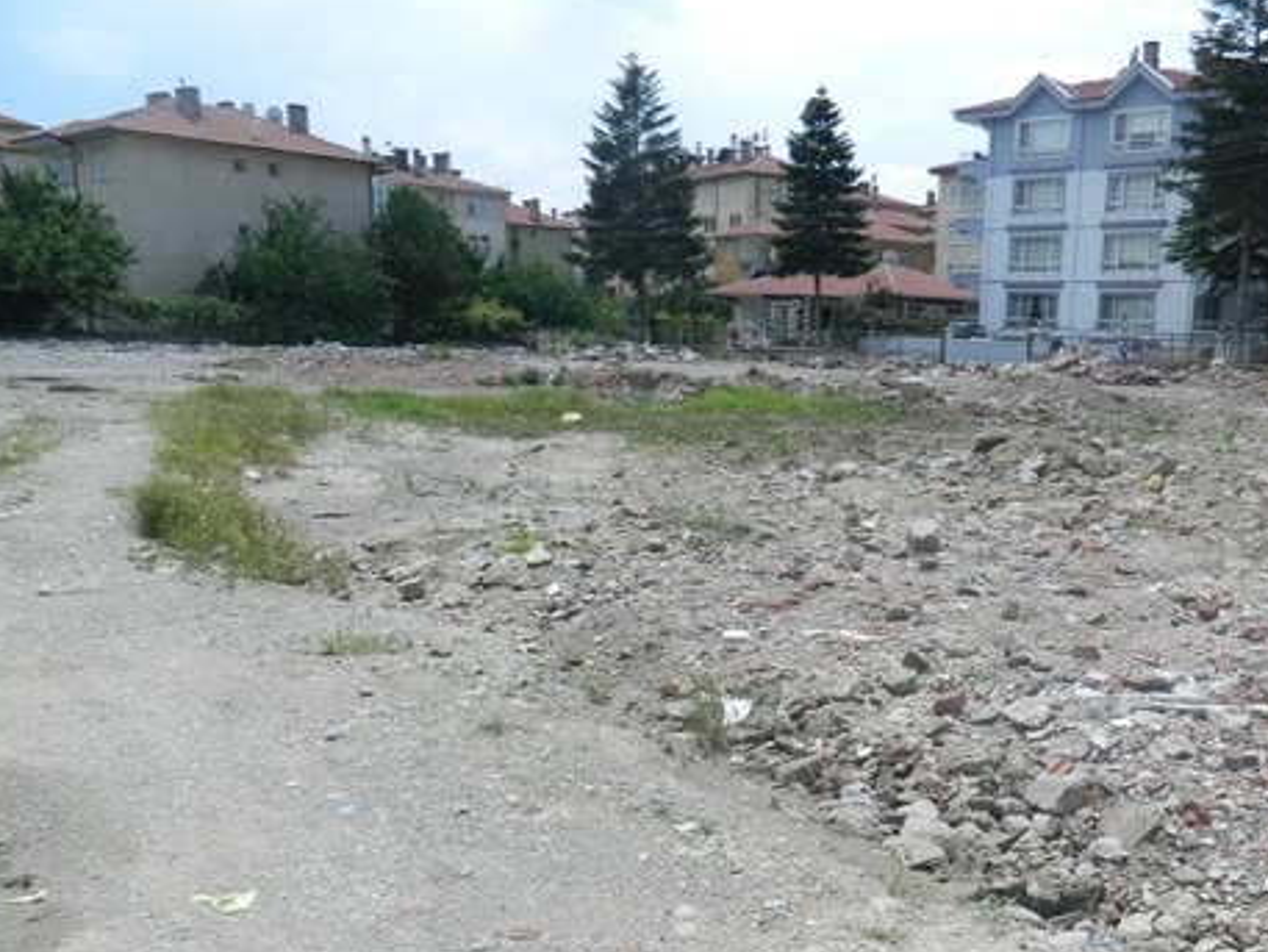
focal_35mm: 35
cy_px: 652
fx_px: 1282
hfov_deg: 51.5
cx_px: 860
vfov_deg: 40.1
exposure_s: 1/200
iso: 110
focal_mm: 4.5
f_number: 8.7
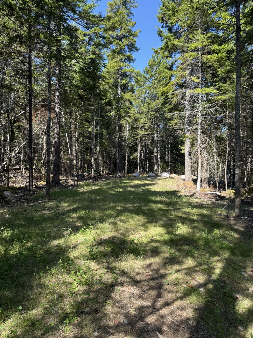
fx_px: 234
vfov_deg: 71.6
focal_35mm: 24
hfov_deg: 56.8
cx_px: 126
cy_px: 169
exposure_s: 1/1005
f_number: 1.78
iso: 100
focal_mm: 6.76
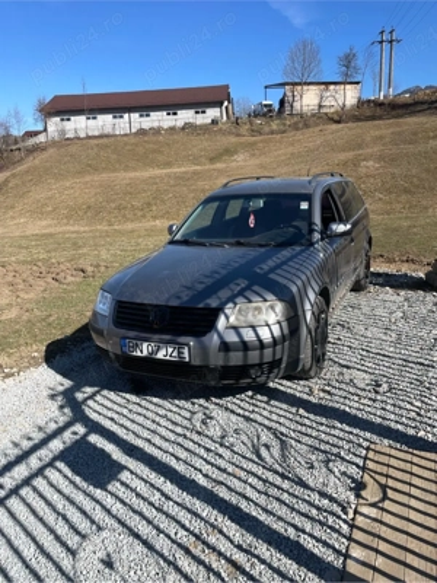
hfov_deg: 53.1
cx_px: 218
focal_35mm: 26
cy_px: 292
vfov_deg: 67.3
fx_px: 438
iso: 32
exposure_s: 1/2959
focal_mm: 4.2
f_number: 1.6
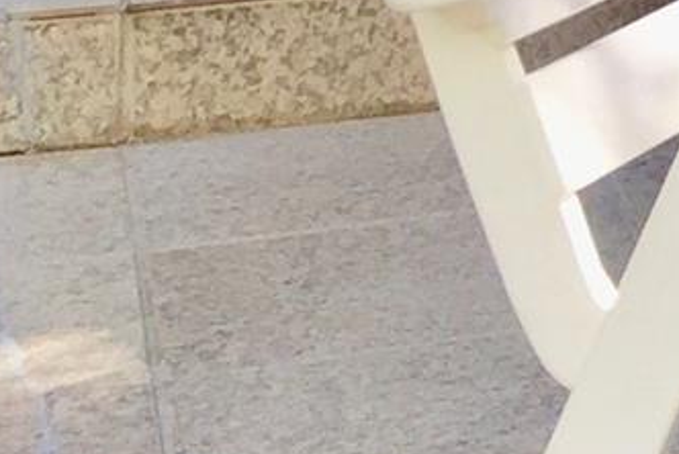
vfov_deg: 5.6
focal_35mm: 225
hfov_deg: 7.3
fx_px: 4247
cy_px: -1123
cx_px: 2452
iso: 32
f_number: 2.2
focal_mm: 4.15
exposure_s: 1/455
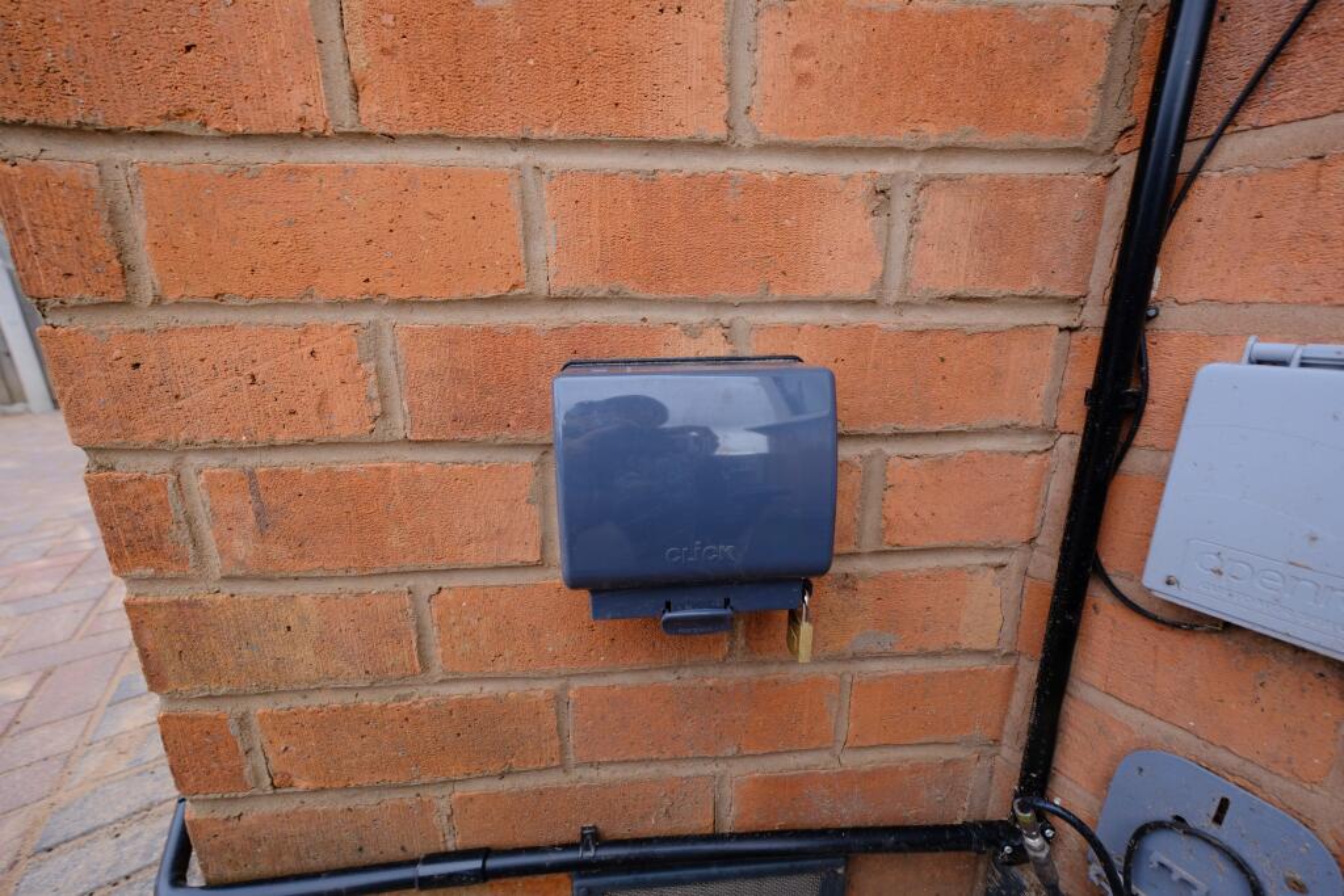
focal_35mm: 13
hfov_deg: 108.3
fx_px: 485
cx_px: 672
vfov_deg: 85.4
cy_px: 448
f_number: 3.6
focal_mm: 8.9
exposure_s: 1/240
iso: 200
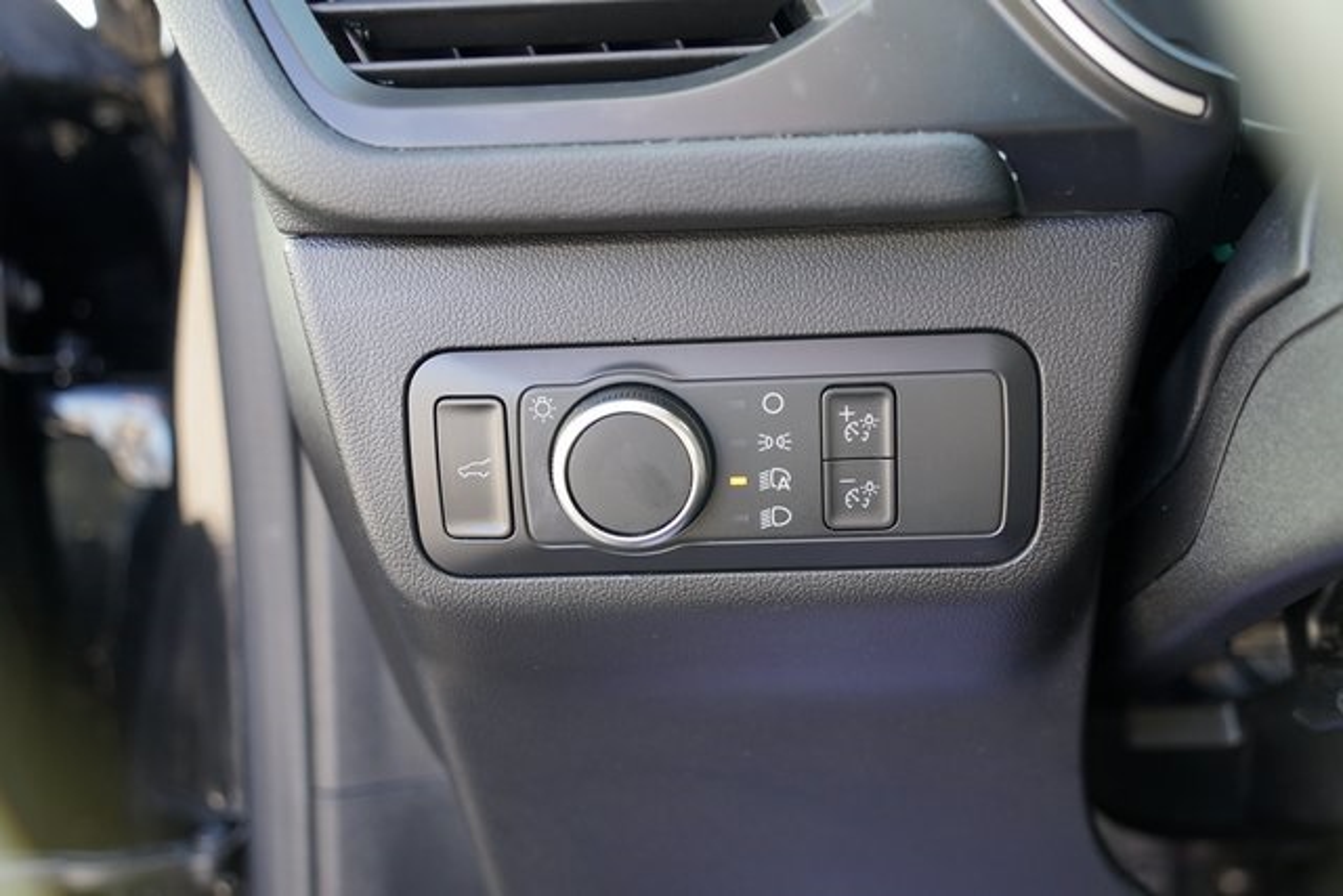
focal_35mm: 37
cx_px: 672
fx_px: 1381
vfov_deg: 36.0
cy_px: 448
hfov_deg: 51.9
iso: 400
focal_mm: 37
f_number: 4
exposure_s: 1/60
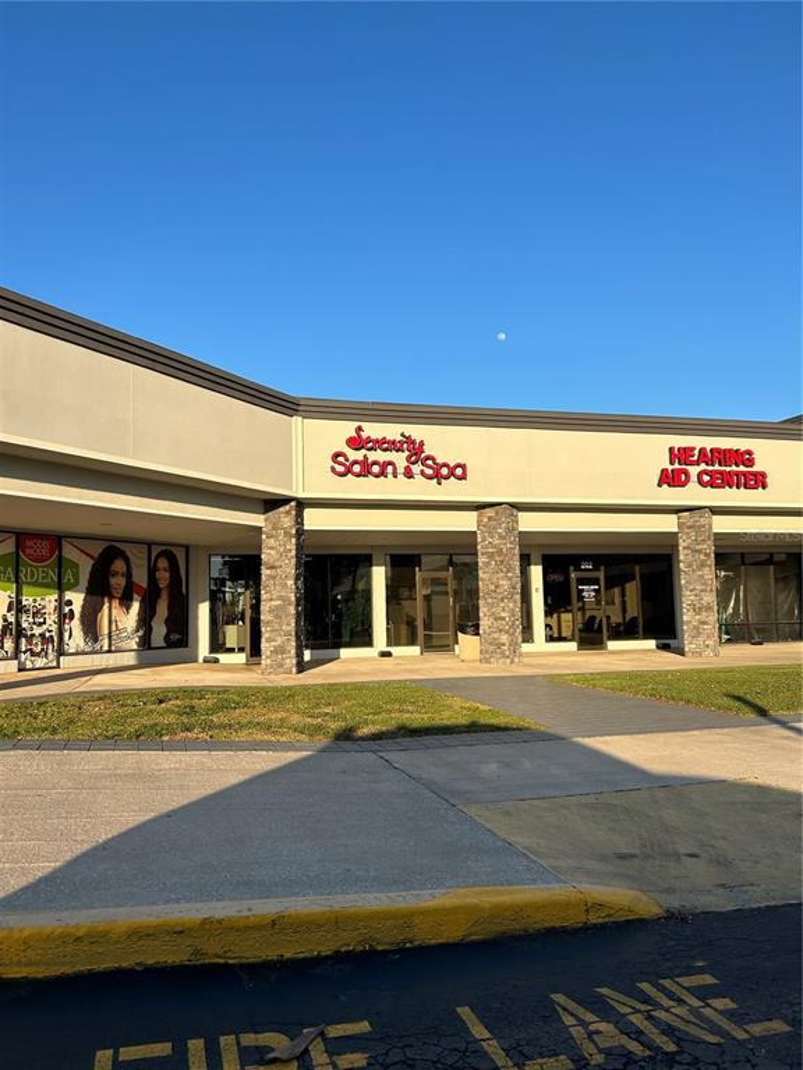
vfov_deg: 67.3
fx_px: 804
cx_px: 402
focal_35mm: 26
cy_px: 535
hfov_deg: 53.1
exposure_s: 1/3077
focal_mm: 5.7
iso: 50
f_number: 1.5
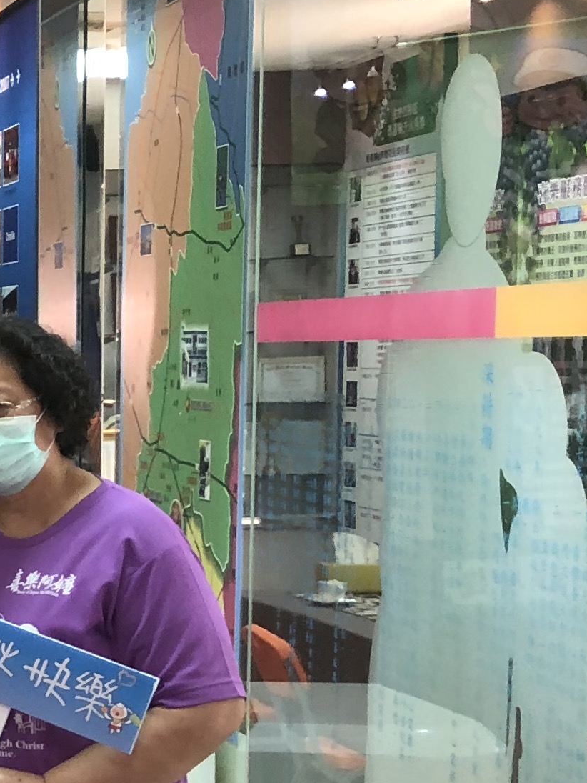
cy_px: 573
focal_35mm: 103
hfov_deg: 11.7
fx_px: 2329
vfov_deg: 19.0
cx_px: -836
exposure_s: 1/24
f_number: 1.8
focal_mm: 3.99
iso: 40
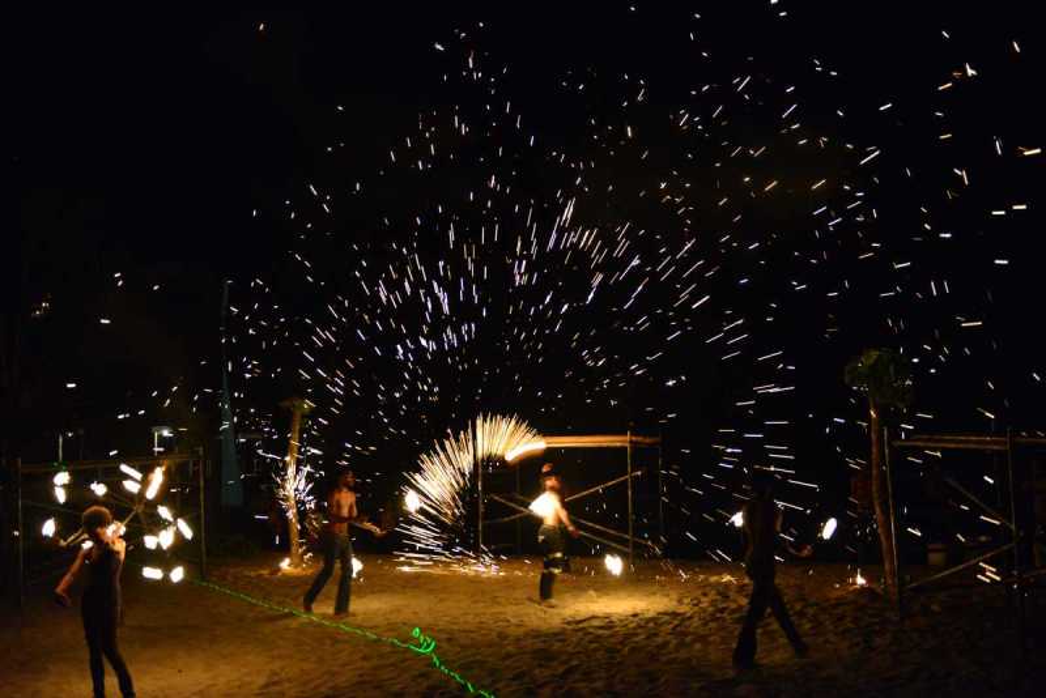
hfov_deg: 50.7
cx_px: 523
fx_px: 1104
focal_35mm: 38
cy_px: 349
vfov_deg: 35.1
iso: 3200
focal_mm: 38
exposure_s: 1/40
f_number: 2.8
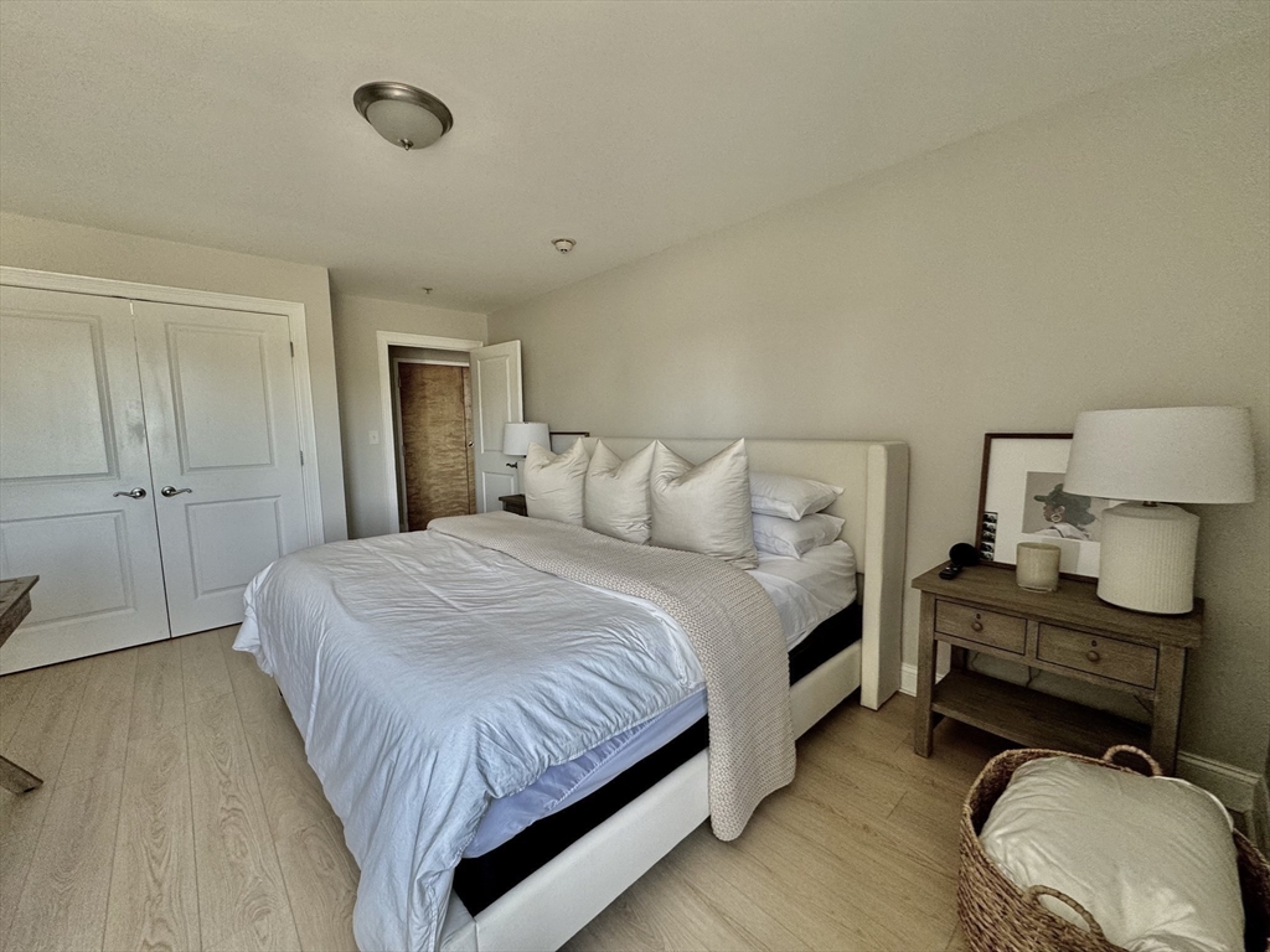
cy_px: 476
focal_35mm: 14
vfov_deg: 85.7
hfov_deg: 102.1
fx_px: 514
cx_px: 635
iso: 125
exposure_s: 1/99
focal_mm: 2.22
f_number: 2.2
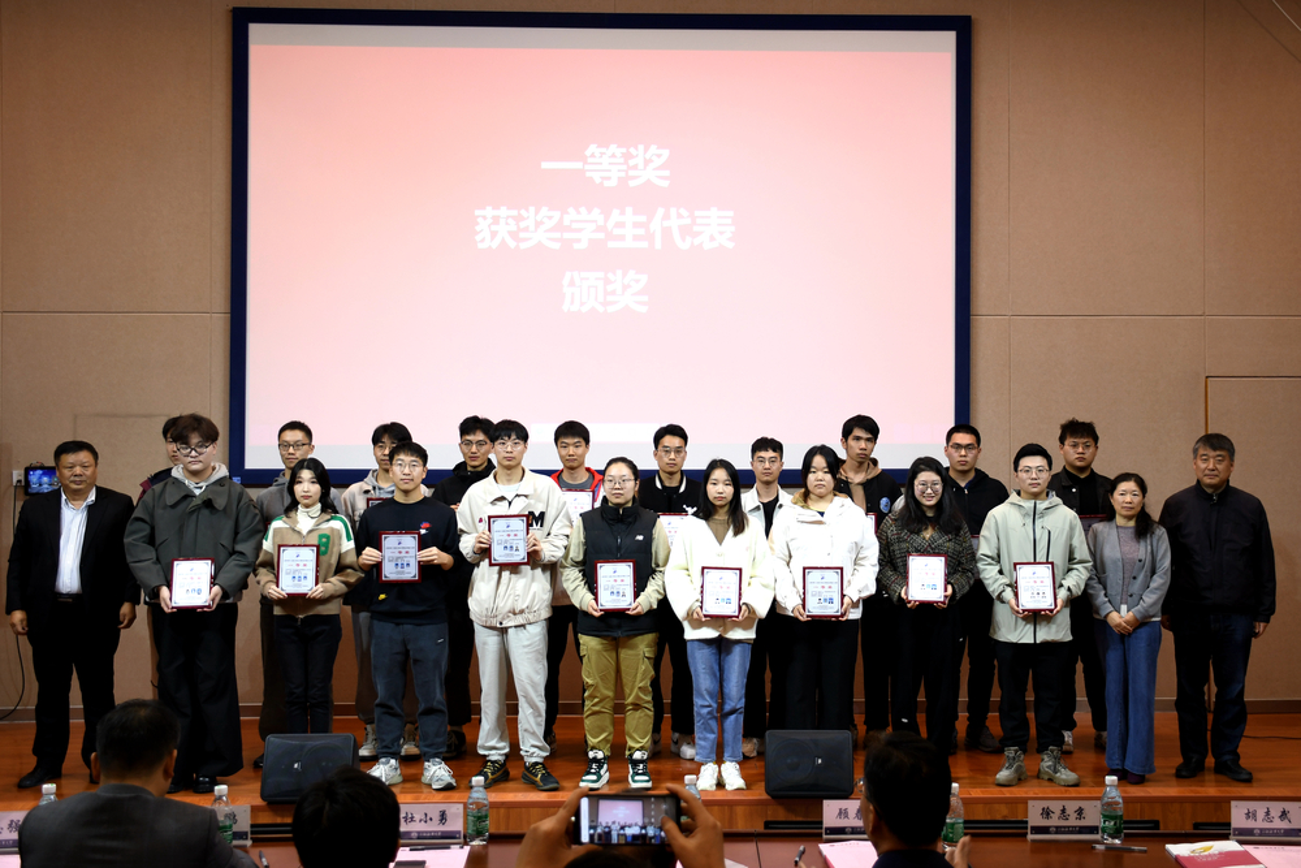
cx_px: 650
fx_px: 1410
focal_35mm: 39
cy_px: 434
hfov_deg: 49.5
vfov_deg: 34.2
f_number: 3.8
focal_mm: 26
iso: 320
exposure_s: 1/40
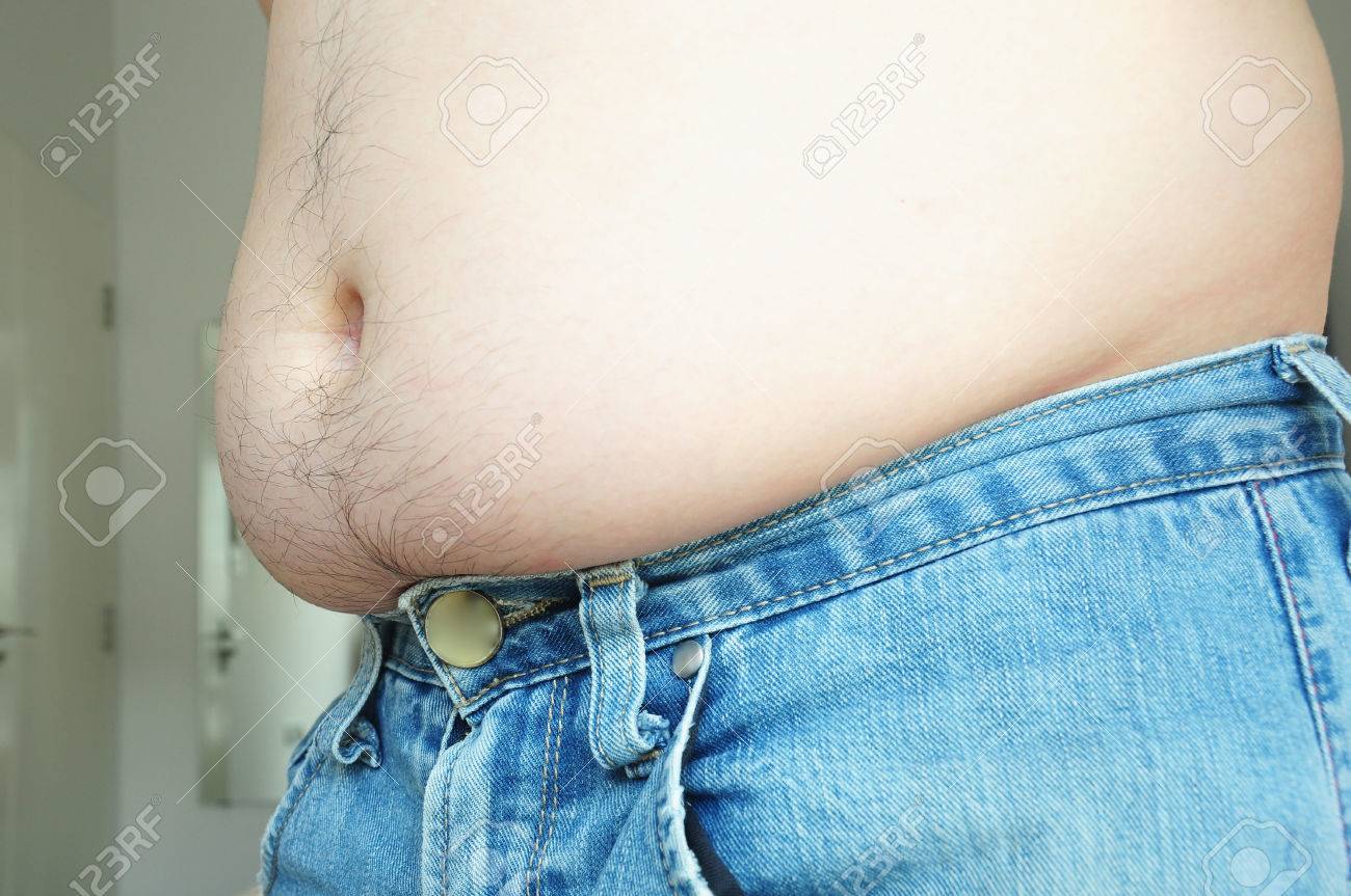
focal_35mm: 39
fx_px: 1462
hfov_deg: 49.6
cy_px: 448
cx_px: 676
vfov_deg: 34.1
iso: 200
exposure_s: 1/10
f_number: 8
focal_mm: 26
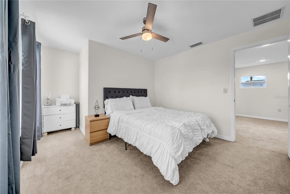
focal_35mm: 12
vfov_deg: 90.0
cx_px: 145
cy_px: 97
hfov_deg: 112.6
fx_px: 97
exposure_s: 1/160
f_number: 4
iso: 800
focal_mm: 12
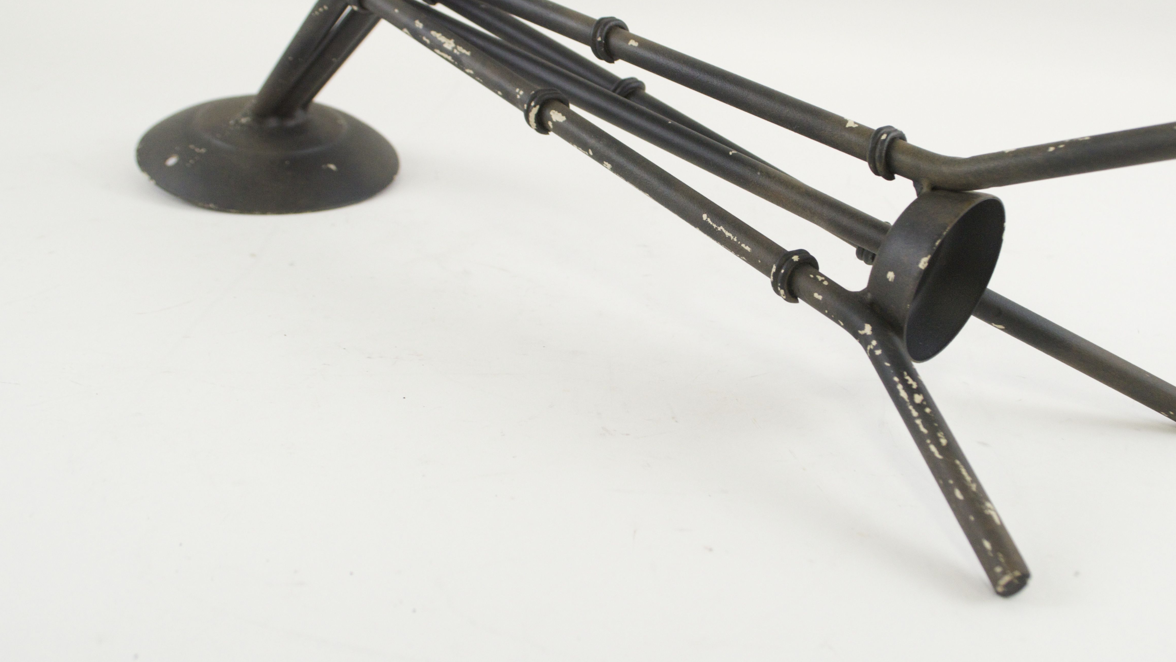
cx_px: 672
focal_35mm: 41
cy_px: 253
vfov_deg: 28.9
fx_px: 1279
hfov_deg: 49.2
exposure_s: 1/125
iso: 400
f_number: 5.6
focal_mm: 20
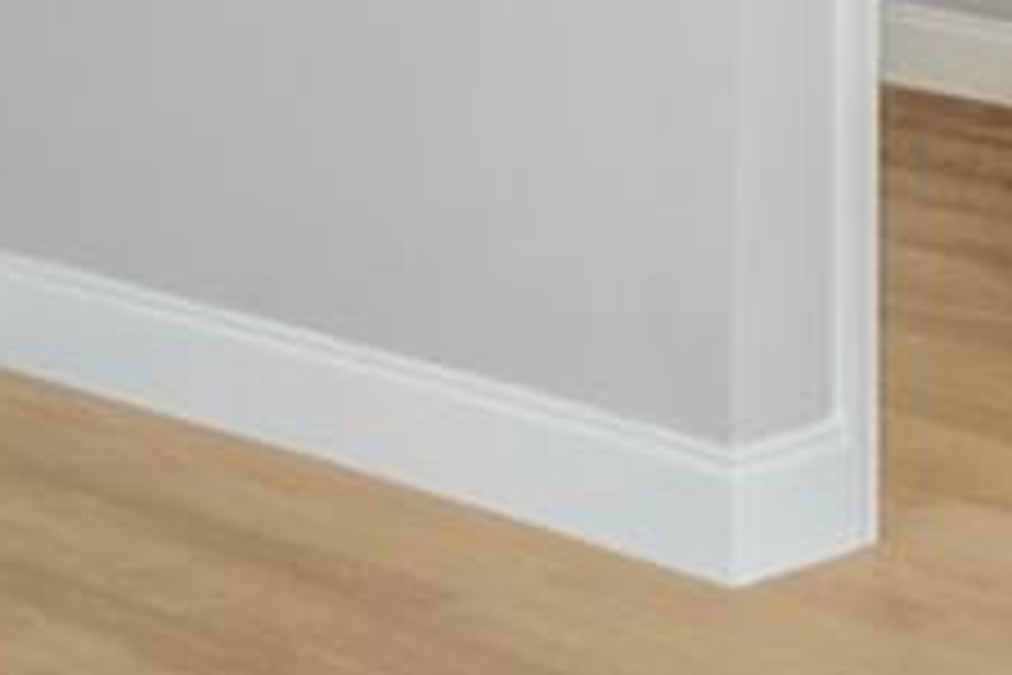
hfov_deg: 15.7
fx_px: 3598
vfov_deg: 10.0
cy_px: -641
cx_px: 1016
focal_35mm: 128
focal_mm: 12
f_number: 3.2
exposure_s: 1/100
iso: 100
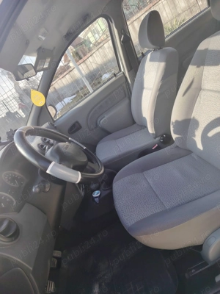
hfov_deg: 56.8
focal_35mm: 24
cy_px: 147
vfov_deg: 71.6
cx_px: 110
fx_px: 203
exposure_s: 1/248
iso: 100
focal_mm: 5.25
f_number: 1.75
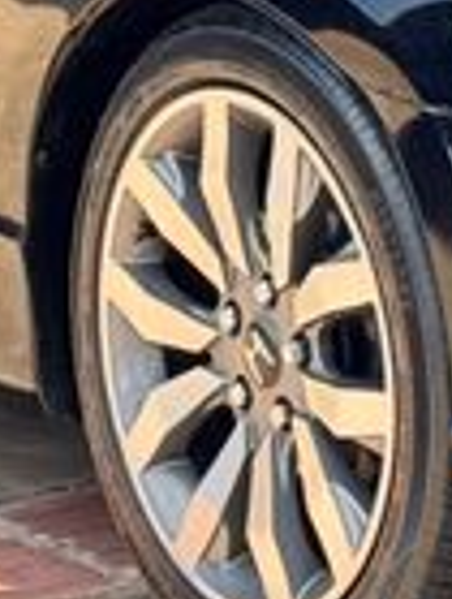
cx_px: 469
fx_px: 4835
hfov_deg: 5.3
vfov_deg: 7.1
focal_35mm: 279
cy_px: -4
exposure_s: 1/1043
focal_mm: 6.76
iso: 64
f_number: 1.78
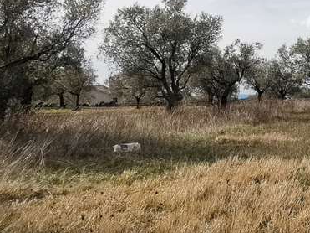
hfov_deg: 27.9
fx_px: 492
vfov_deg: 26.4
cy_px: 75
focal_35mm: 55
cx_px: 419
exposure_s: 1/1555
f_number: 2.2
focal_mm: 2.23
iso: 50
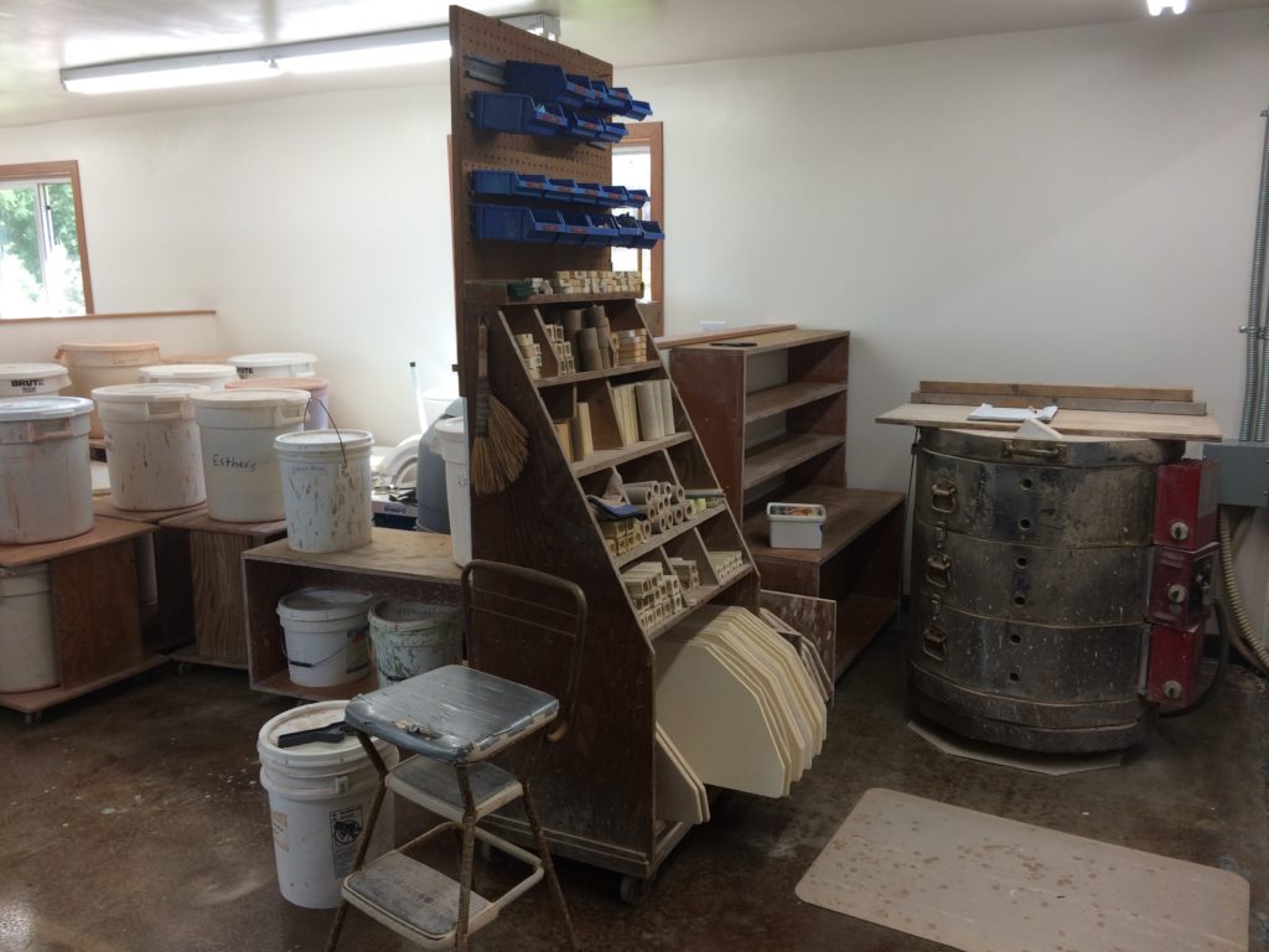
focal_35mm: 29
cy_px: 476
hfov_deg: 61.7
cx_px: 634
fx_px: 1063
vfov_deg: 48.2
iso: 40
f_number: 2.2
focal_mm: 4.15
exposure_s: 1/60
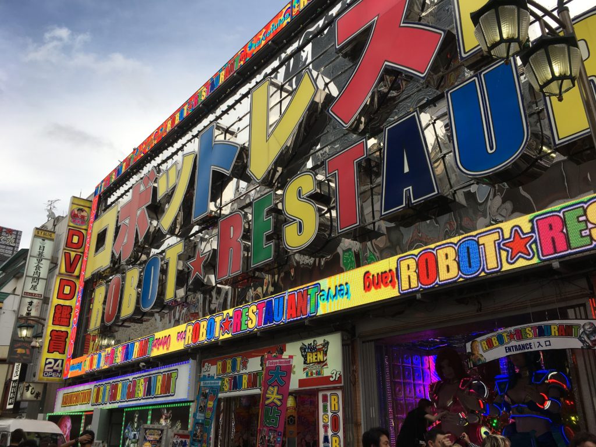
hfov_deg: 61.7
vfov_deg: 48.2
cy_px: 224
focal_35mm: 29
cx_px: 298
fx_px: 499
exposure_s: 1/329
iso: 25
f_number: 2.2
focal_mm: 4.15
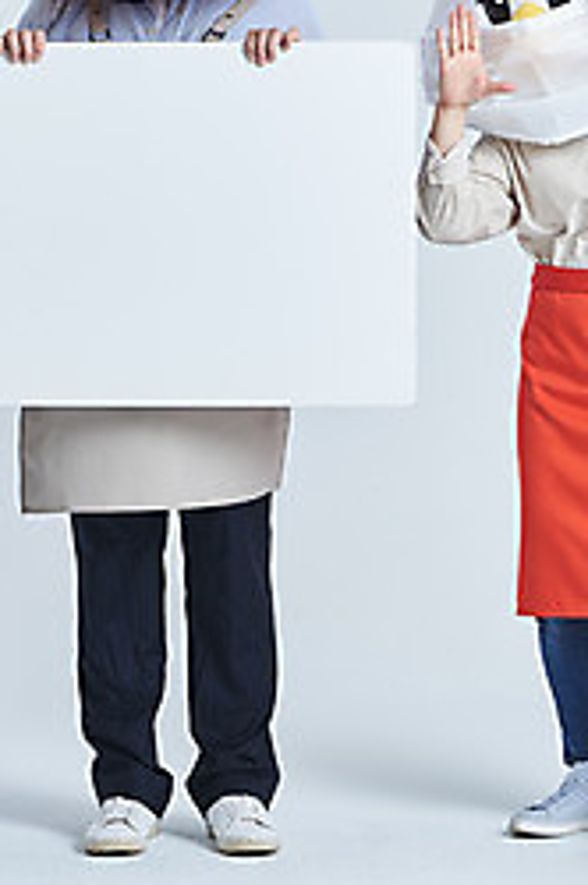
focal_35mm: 120
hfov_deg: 11.4
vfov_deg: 17.0
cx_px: 147
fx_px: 2948
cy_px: 223
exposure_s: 1/125
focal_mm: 50
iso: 100
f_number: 14
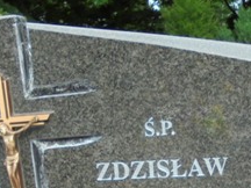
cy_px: 253
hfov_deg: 25.2
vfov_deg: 17.8
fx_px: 558
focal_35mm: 77
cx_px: 164
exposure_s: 1/250
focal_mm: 4.6
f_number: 3.5
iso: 100
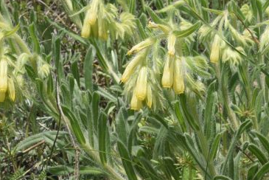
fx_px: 1331
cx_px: 170
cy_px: 91
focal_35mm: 178
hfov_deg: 11.5
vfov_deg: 7.7
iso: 200
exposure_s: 1/125
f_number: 18
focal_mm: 50
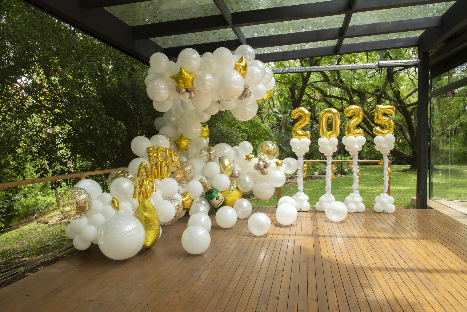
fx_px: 376
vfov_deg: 45.0
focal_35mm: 29
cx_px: 234
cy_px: 156
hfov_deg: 63.6
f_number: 13
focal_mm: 29
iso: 2500
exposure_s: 1/400
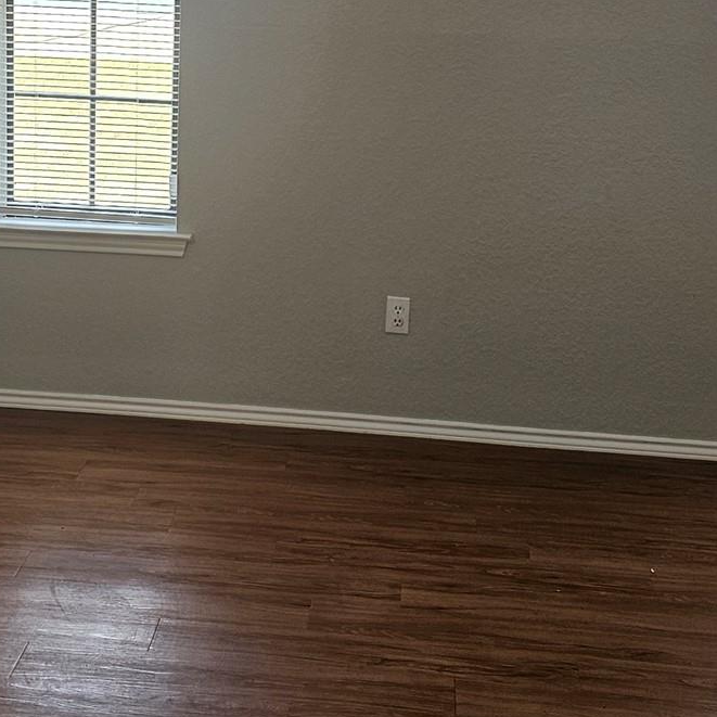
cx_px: 216
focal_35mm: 63
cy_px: 150
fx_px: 1476
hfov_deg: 27.1
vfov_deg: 26.8
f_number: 1.7
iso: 160
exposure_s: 1/120
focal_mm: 6.3
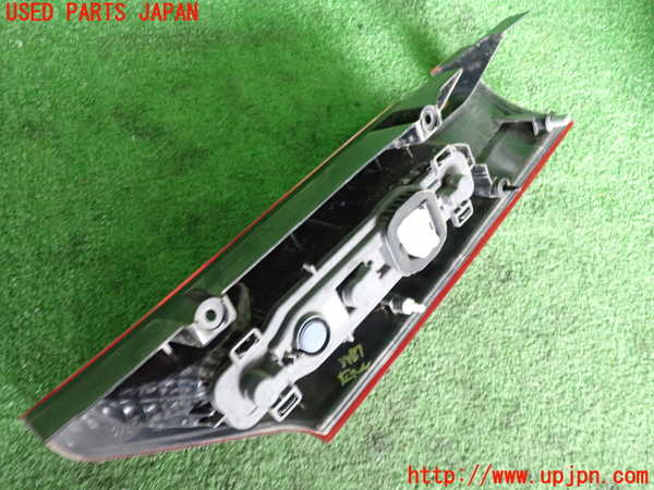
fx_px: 567
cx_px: 327
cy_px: 245
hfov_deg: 60.0
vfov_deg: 46.8
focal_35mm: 30
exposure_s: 1/25
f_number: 2.3
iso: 800
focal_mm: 5.4
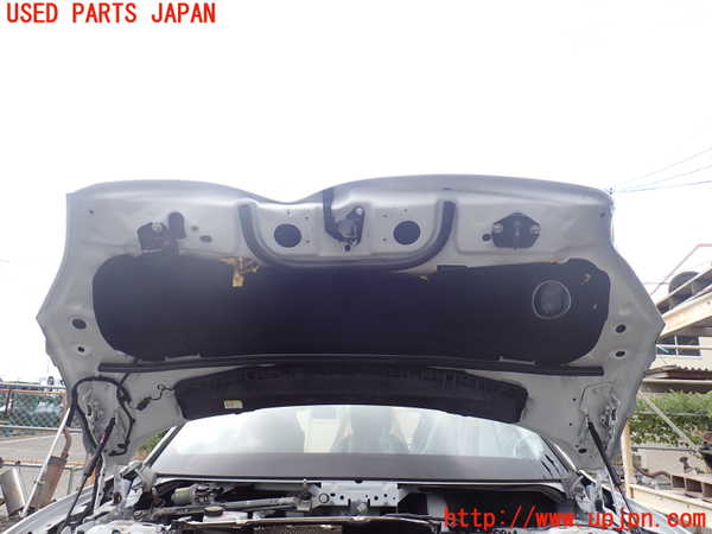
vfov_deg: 54.9
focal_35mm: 25
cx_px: 356
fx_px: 514
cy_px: 267
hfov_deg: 69.4
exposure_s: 1/400
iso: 100
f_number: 2.8
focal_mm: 4.5
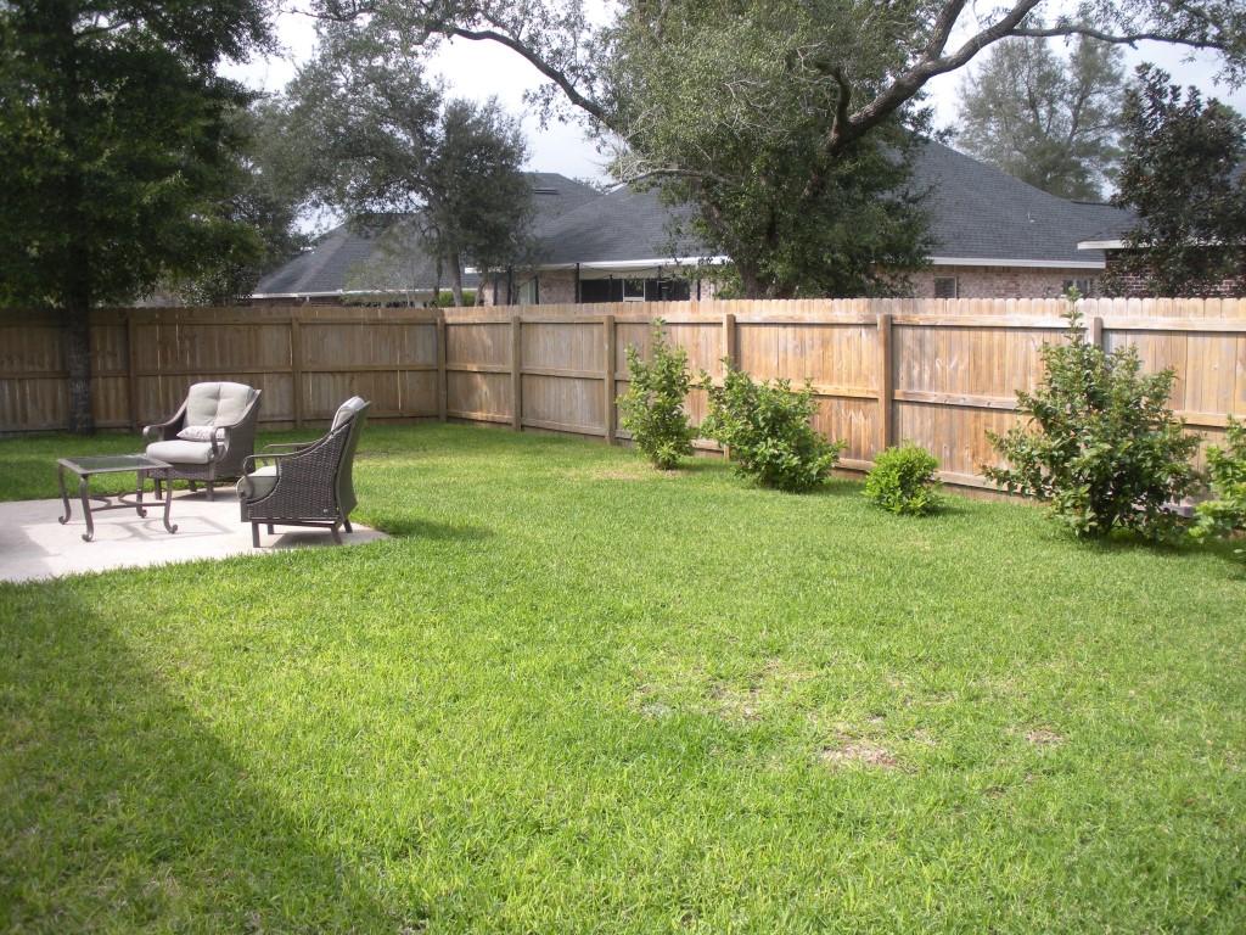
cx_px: 623
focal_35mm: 36
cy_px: 468
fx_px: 1296
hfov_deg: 51.4
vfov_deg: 39.7
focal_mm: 6.3
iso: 64
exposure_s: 1/319
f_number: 3.5
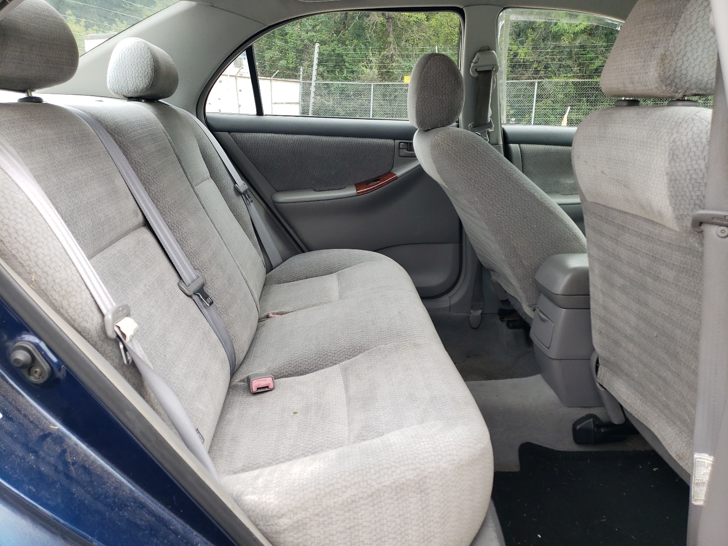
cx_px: 364
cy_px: 273
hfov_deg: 67.3
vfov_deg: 53.1
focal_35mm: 26
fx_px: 547
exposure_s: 1/400
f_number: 1.5
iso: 50
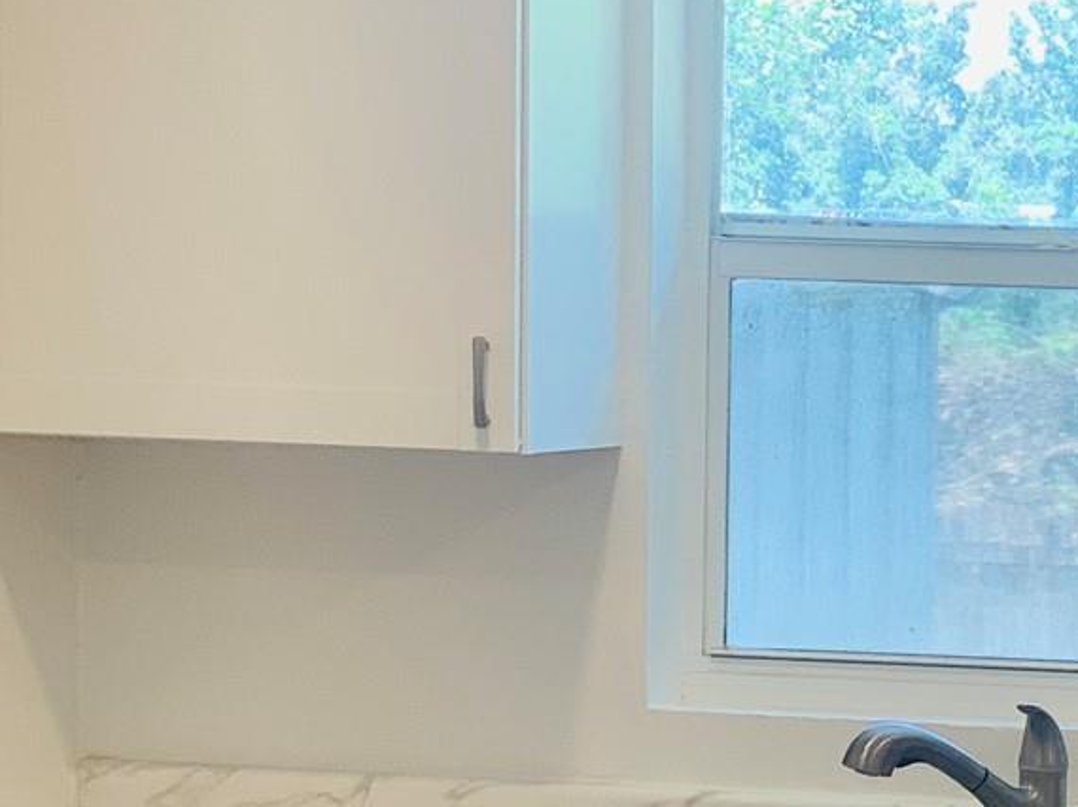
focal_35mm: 146
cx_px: 1483
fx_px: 4545
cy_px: 731
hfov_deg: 13.0
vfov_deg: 10.1
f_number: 2.4
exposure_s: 1/120
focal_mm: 6
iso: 80
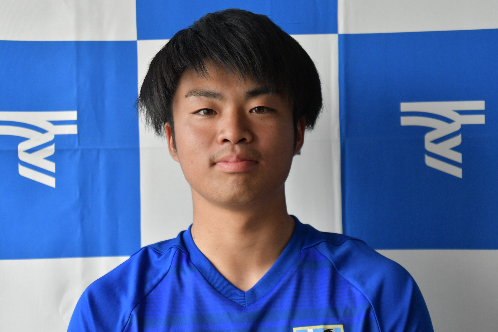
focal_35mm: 87
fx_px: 1203
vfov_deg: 15.7
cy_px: 166
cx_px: 249
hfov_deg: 23.4
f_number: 5
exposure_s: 1/125
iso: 1600
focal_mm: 58
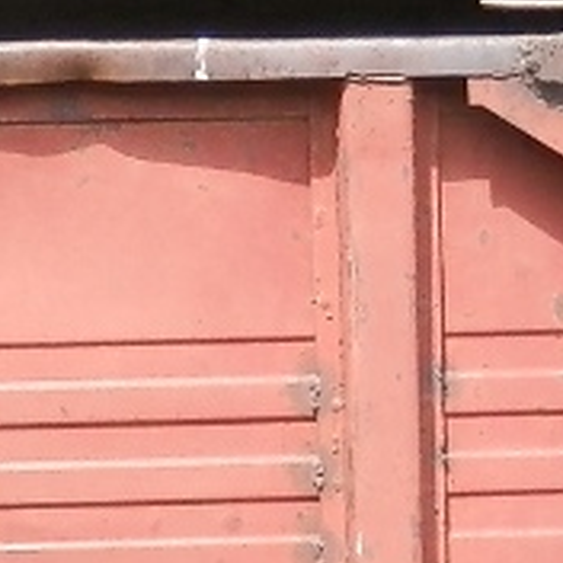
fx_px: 9992
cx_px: -603
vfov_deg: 3.2
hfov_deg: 3.2
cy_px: 797
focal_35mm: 543
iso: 100
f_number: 4.8
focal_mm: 15.8
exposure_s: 1/125
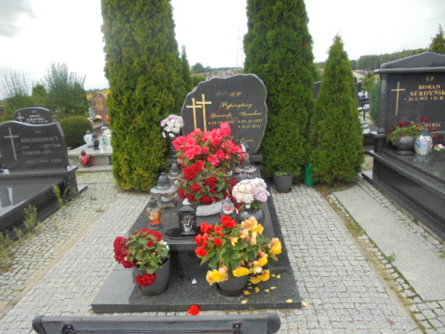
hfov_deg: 67.3
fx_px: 334
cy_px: 167
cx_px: 222
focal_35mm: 26
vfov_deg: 53.1
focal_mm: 4.6
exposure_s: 1/320
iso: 100
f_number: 3.5
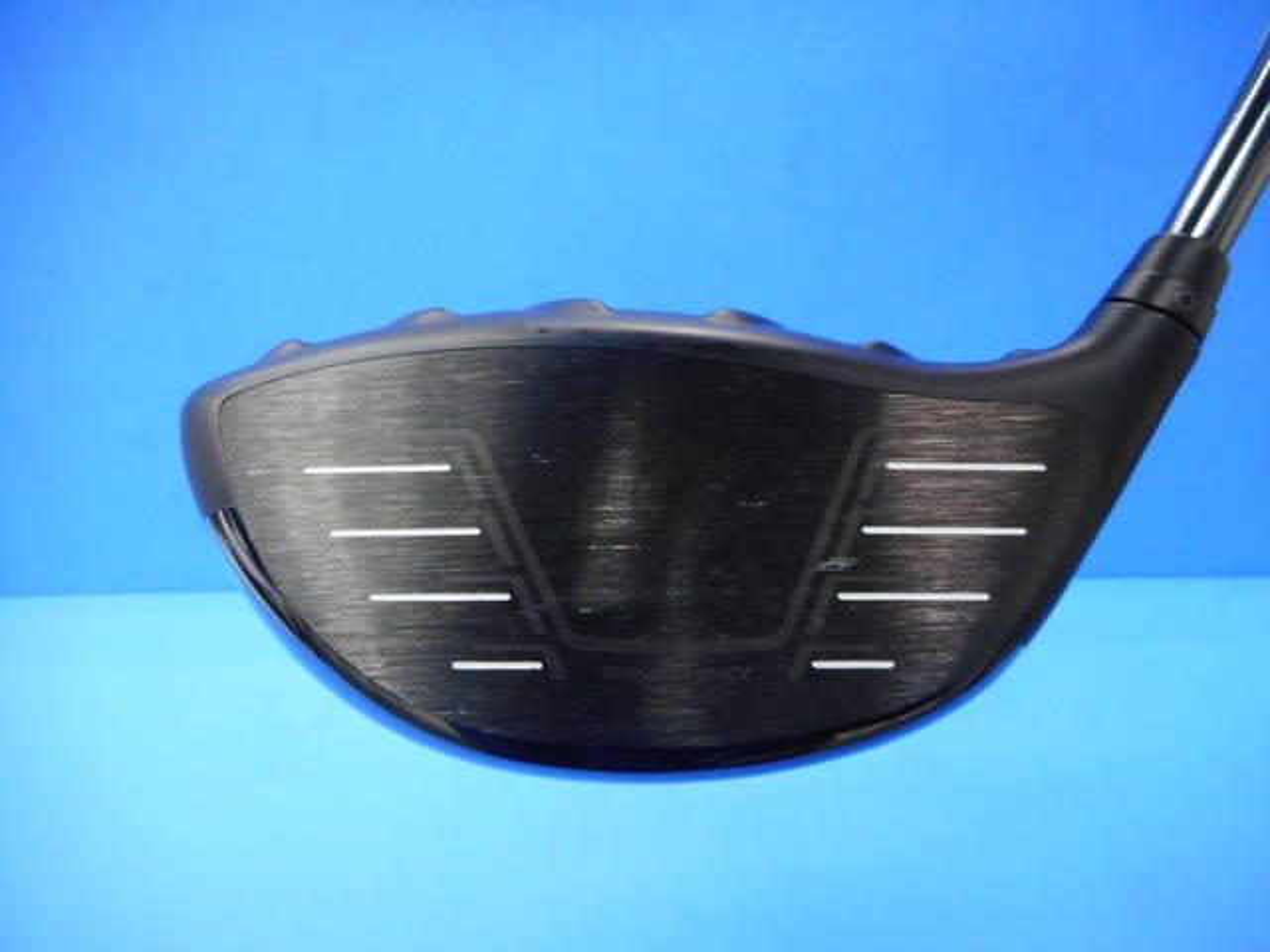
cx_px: 635
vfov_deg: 54.9
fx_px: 917
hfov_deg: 69.4
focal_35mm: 25
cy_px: 476
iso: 280
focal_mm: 4.5
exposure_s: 1/30
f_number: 3.7
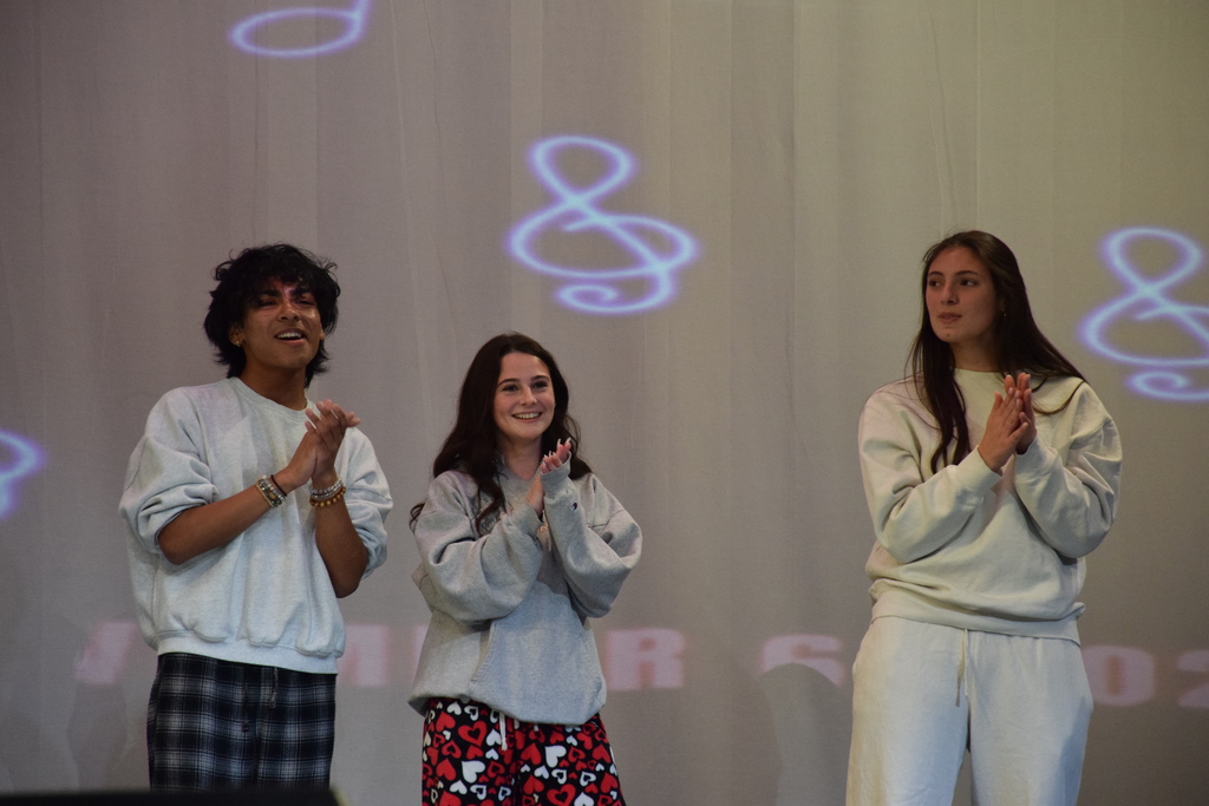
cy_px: 403
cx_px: 604
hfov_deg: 9.8
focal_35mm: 210
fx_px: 7053
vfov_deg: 6.5
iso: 2000
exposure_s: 1/125
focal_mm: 140
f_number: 5.6
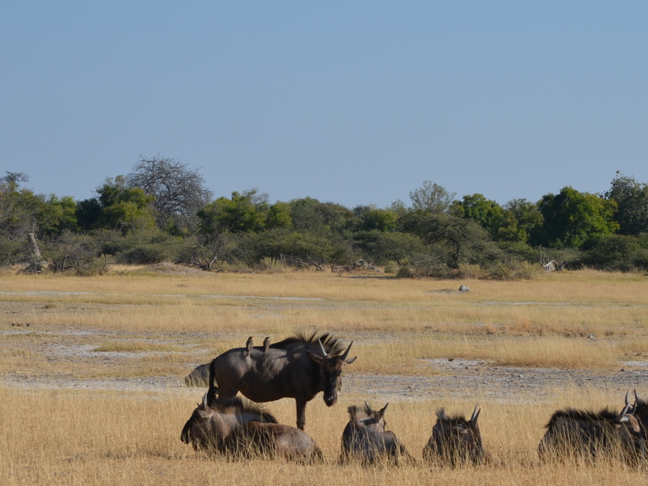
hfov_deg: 11.9
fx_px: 3107
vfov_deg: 8.9
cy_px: 279
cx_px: 383
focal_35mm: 166
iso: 100
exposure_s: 1/320
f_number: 9
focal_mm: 80
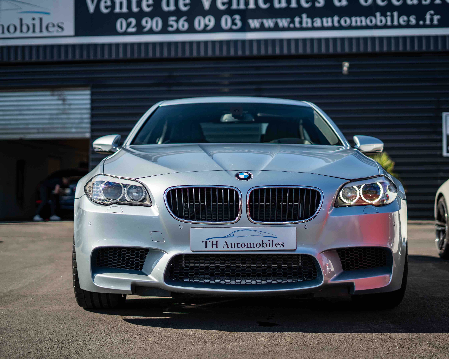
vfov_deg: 26.7
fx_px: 758
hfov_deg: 33.0
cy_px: 181
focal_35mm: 57
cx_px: 243
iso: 100
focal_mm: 50
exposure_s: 1/2500
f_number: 1.8
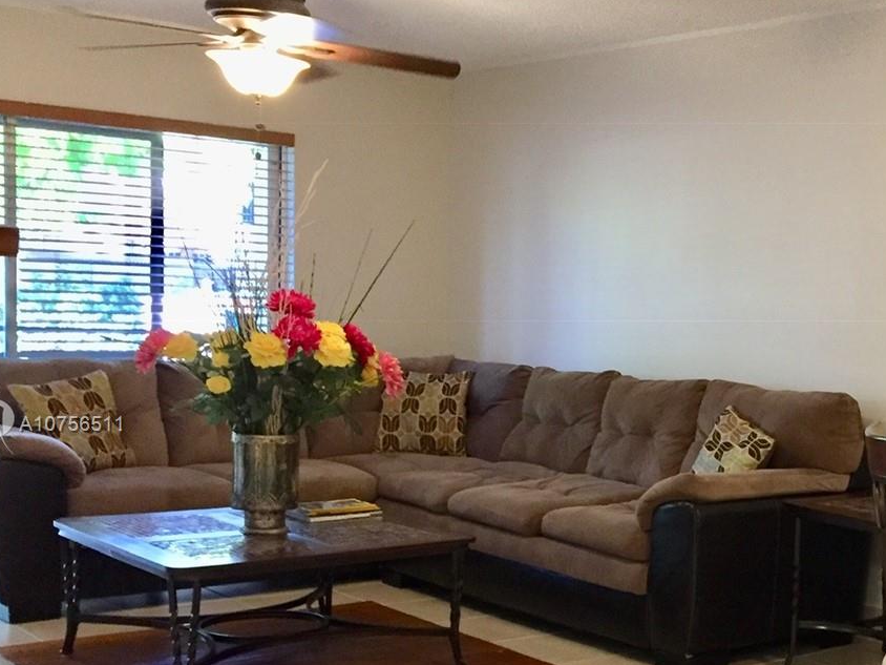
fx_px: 1408
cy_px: 425
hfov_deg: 33.1
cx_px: 799
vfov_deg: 26.5
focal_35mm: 55
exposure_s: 1/30
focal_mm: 4.15
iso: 160
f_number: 2.2
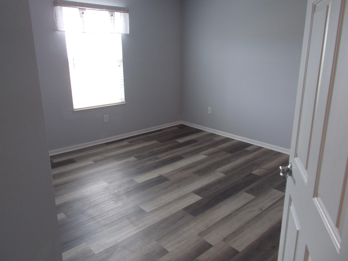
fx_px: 261
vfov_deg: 53.1
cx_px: 174
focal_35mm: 26
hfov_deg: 67.3
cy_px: 130
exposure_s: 1/25
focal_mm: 4.6
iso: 200
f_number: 3.2
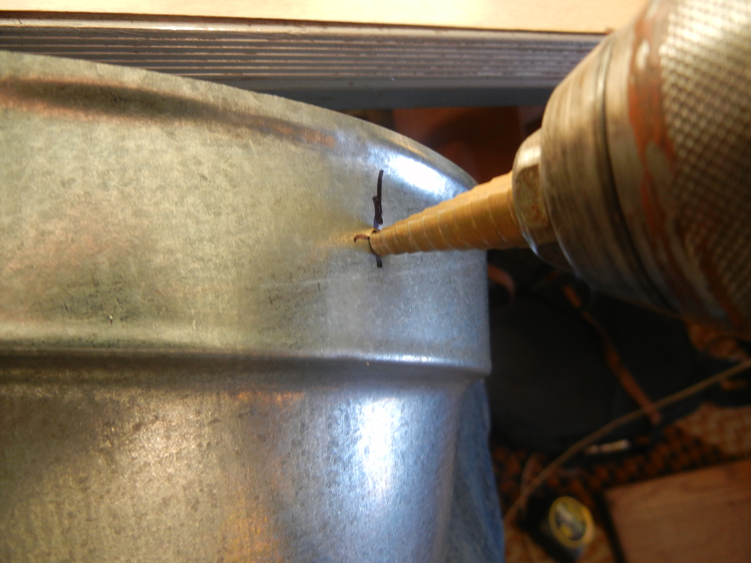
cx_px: 376
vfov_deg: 46.8
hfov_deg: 60.0
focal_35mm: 30
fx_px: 651
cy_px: 282
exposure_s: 1/30
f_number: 3.5
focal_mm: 5.4
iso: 241
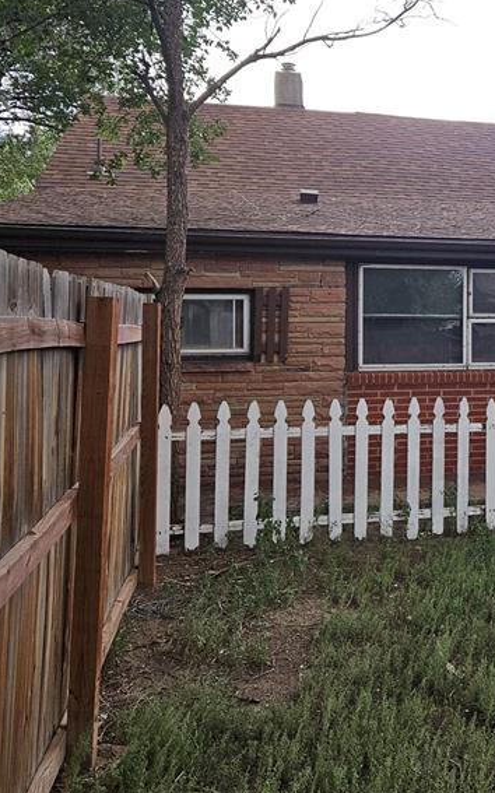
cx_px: 555
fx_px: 950
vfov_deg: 45.1
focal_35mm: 44
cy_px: 328
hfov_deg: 26.7
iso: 25
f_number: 1.8
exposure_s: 1/244
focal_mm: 5.4
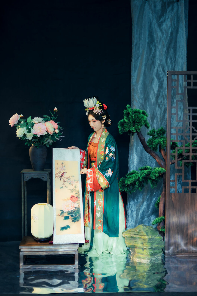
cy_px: 148
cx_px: 98
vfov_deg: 39.6
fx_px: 410
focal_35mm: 50
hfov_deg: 27.0
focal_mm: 50
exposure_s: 1/80
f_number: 2.2
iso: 200
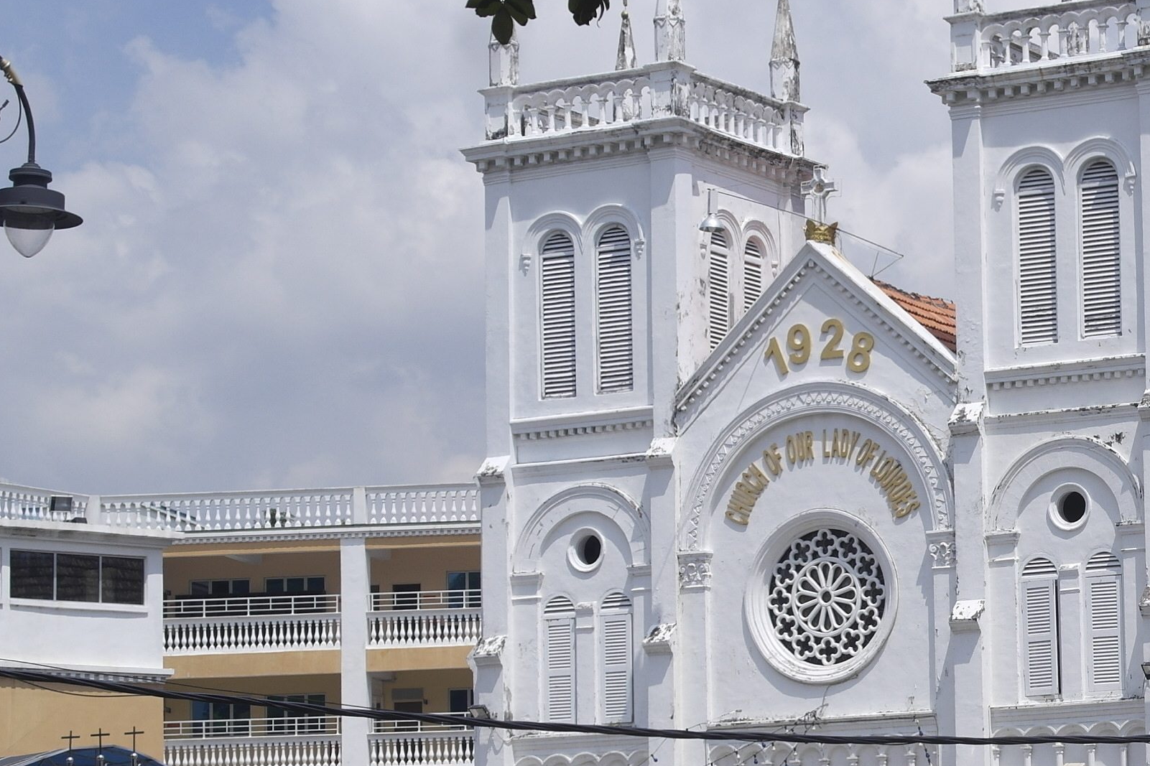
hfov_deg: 16.8
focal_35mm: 119
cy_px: 554
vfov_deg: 11.5
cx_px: 1196
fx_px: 3801
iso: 100
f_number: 8
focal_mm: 32
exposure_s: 1/400
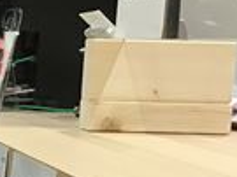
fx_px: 944
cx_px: -269
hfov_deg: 12.3
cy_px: 149
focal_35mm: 138
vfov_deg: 10.7
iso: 50
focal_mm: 3.3
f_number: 2.4
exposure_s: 1/30
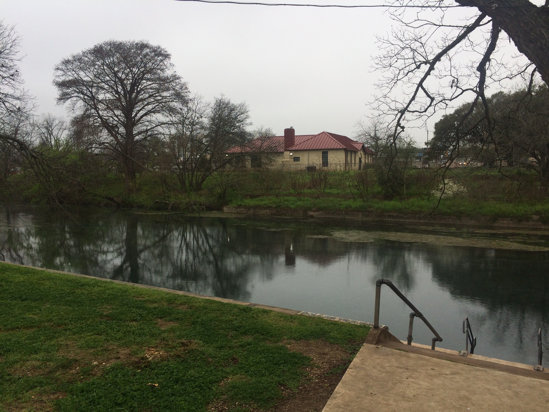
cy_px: 206
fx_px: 460
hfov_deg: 61.7
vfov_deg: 48.2
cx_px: 274
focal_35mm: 29
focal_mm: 4.15
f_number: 2.2
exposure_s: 1/547
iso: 32
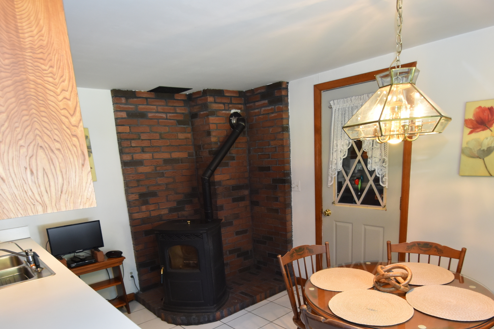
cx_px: 272
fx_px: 316
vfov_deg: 53.3
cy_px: 236
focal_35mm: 23
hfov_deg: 75.9
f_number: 4
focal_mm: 10
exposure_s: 1/60
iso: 640
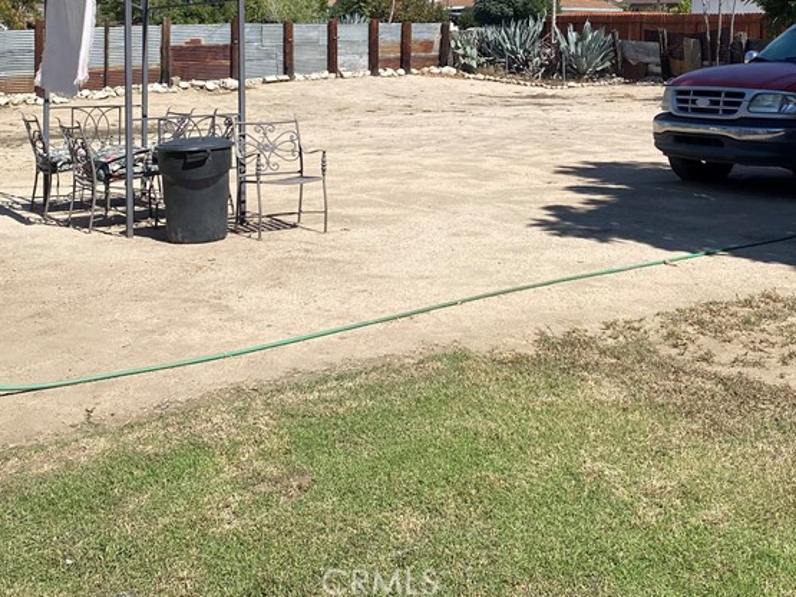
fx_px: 1104
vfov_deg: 29.0
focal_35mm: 48
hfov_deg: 39.3
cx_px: 511
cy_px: 52
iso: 32
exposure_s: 1/3300
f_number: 1.8
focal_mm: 4.25
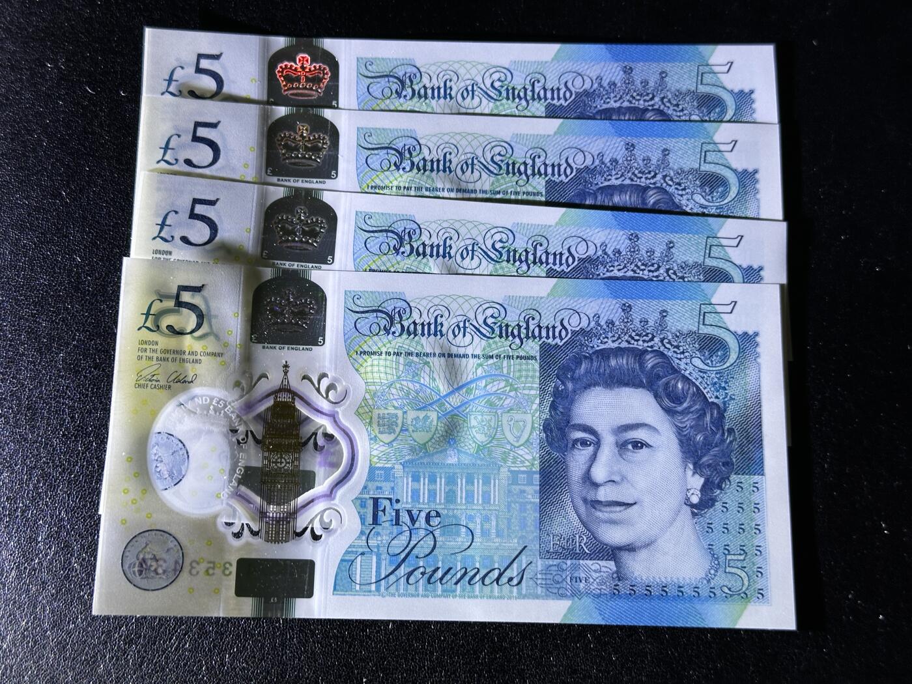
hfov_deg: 39.7
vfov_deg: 30.3
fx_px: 1265
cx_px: 456
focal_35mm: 48
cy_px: 342
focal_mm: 6.86
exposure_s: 1/87
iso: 80
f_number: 1.78
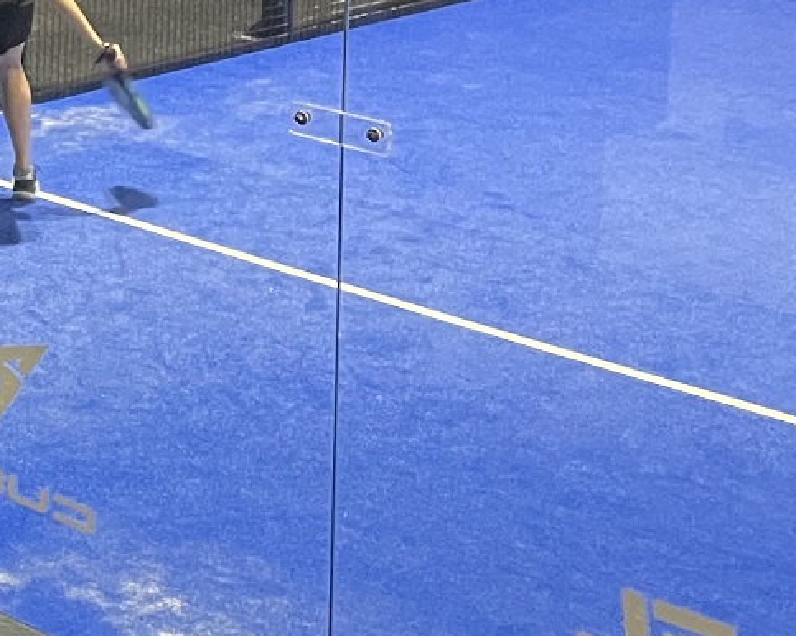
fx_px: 2496
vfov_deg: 13.7
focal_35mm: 106
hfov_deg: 15.3
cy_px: -295
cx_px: -702
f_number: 1.6
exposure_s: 1/33
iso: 320
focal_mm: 4.2
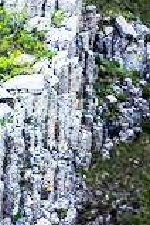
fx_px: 6287
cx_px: 112
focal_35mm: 1006
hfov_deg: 1.4
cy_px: -194
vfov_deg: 2.0
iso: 100
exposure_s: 1/250
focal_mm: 200
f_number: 8
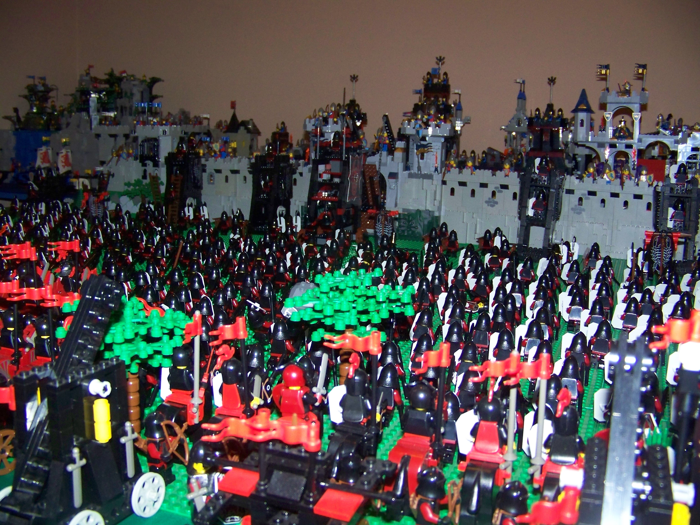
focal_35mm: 36
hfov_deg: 51.4
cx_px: 350
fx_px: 728
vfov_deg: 39.7
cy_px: 262
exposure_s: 1/30
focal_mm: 5.85
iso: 200
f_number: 2.8
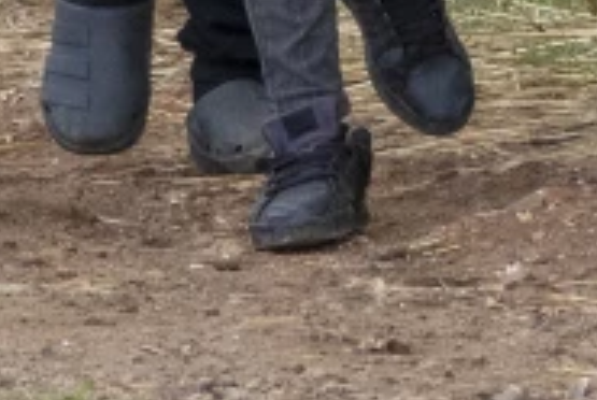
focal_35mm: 1793
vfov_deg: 0.8
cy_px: -884
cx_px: -887
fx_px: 29781
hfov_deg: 1.1
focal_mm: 185
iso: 1000
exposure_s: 1/160
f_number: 10
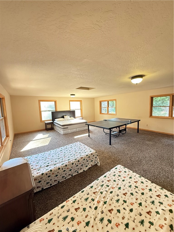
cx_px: 87
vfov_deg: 102.1
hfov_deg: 85.7
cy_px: 116
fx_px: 94
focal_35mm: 14
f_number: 2.2
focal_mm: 2.22
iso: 640
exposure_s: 1/60
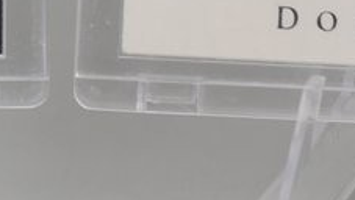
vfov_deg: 2.5
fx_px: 4455
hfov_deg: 4.5
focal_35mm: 473
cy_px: -357
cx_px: -325
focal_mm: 40
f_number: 4.5
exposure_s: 1/80
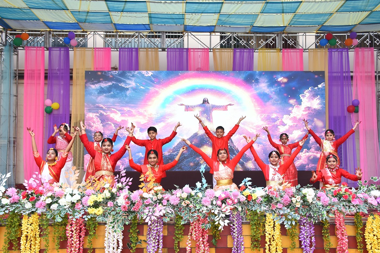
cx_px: 190
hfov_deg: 47.9
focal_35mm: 40
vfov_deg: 33.0
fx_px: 427
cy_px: 126
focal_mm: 27
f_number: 7.1
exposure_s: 1/160
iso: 640
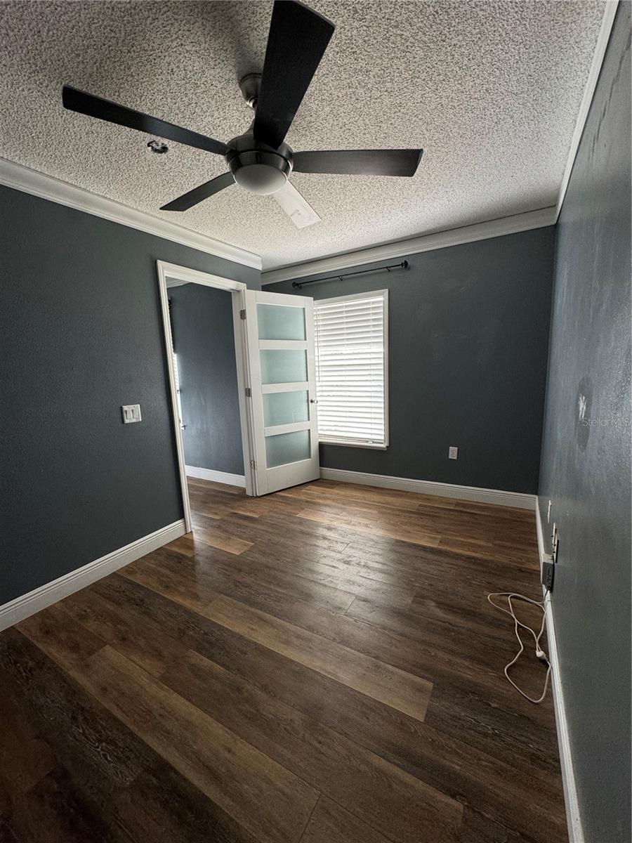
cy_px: 422
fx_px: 341
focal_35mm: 14
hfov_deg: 85.7
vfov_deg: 102.1
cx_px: 316
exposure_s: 1/99
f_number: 2.2
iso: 125
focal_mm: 2.22
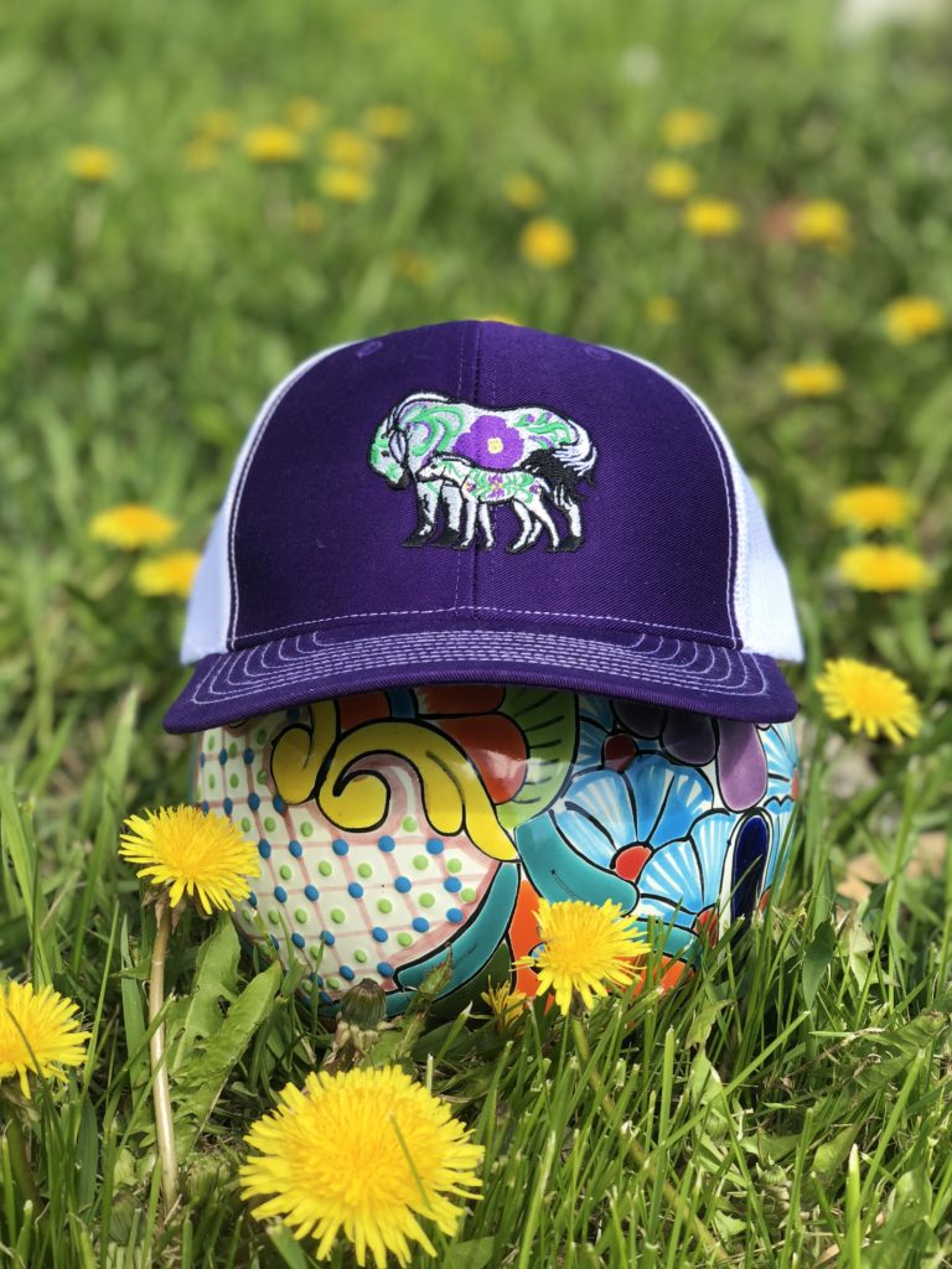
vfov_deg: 36.8
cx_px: 476
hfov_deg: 28.0
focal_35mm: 52
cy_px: 634
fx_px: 1907
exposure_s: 1/326
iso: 16
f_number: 2.4
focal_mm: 6
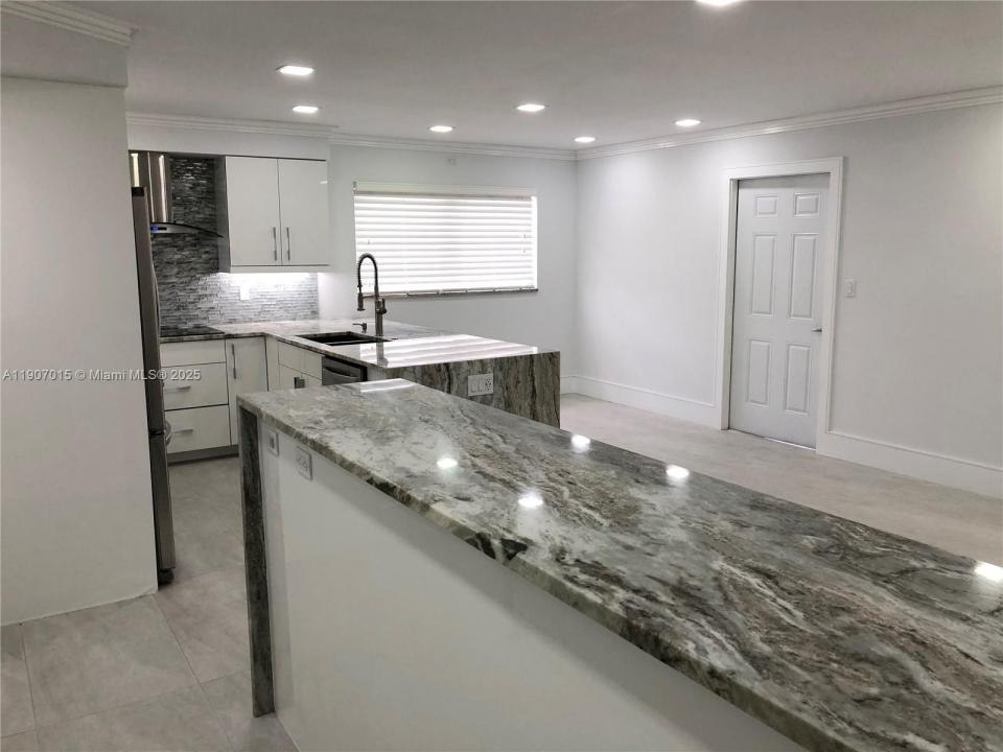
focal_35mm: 28
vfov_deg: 49.7
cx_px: 502
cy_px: 376
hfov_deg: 63.4
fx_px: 811
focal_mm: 4
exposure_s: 1/30
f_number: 1.8
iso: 25
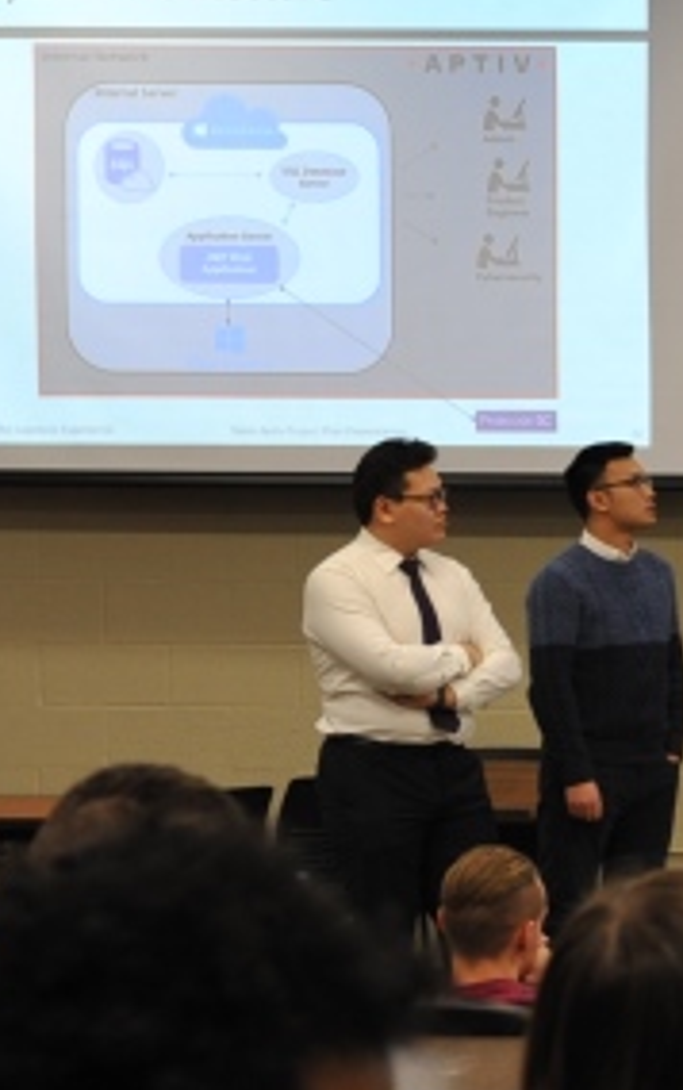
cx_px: 1627
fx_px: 3834
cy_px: 572
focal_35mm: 129
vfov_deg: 16.2
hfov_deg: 9.2
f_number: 5
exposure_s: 1/100
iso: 1000
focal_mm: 36
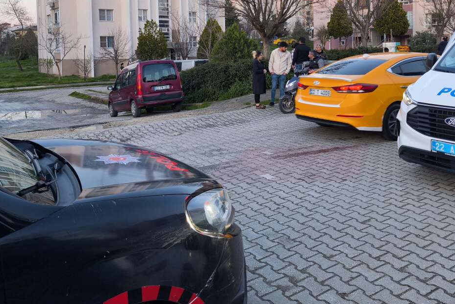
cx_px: 235
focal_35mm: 33
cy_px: 73
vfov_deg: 38.8
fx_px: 417
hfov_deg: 57.2
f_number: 1.6
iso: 50
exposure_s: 1/109
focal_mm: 6.57
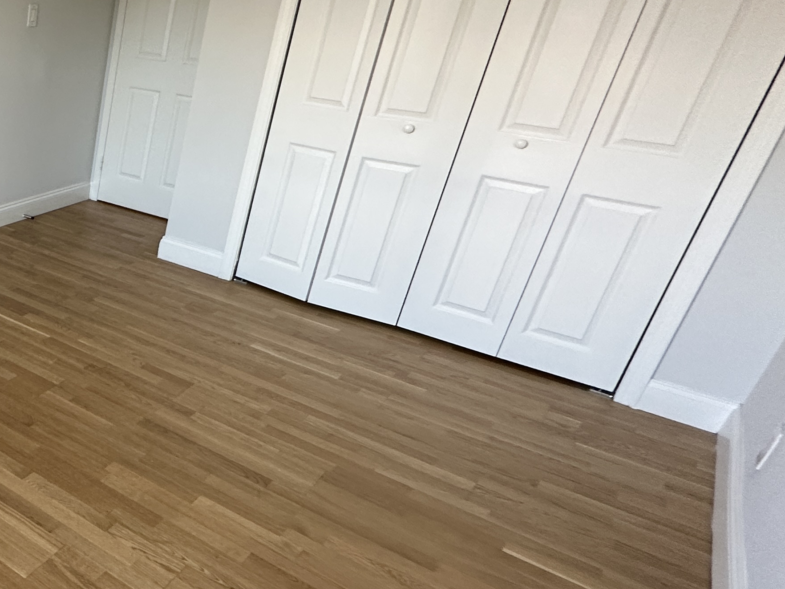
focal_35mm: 32
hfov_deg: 42.5
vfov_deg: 44.2
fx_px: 726
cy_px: 283
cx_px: -106
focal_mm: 2.22
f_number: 2.2
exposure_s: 1/60
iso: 160
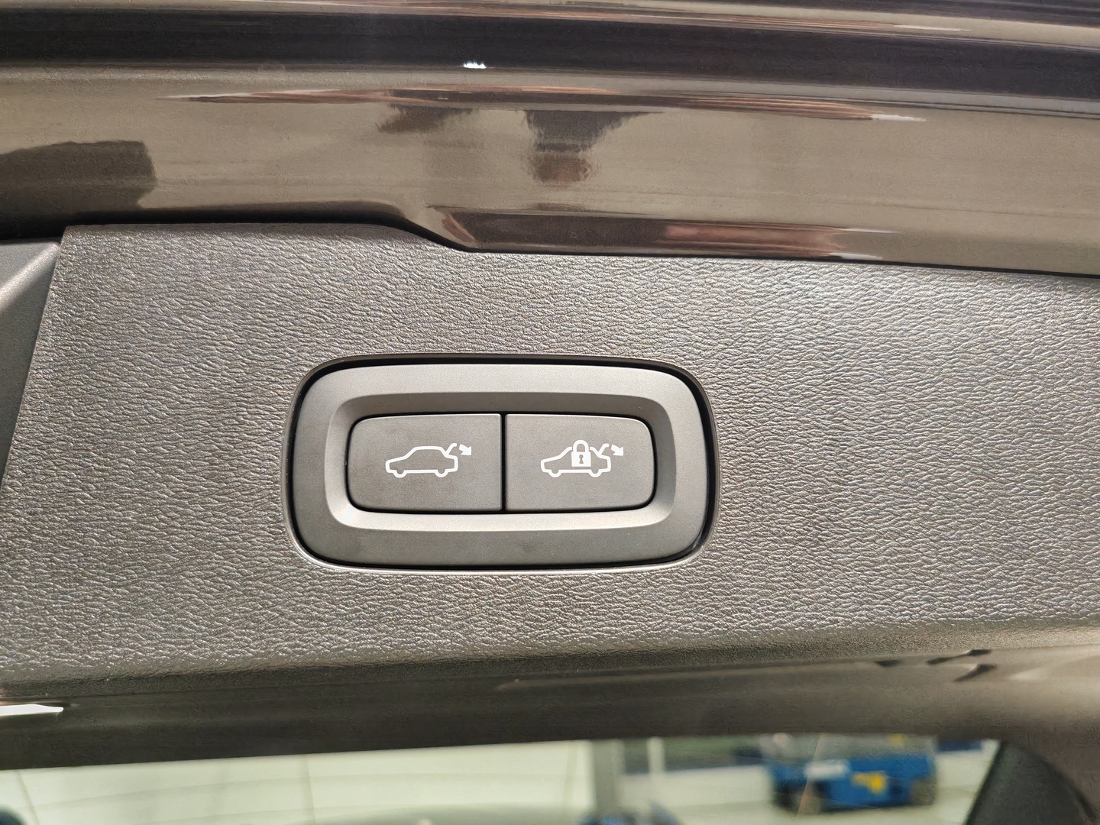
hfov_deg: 67.3
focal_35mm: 26
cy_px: 412
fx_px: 826
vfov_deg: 53.1
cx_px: 550
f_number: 1.6
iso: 1250
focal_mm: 5.4
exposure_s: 1/200
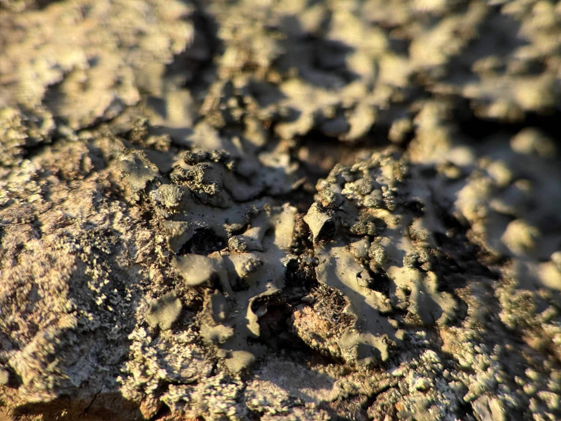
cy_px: 210
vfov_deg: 12.3
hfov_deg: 16.4
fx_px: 1945
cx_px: 280
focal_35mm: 120
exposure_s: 1/150
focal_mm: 15.66
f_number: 2.8
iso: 32
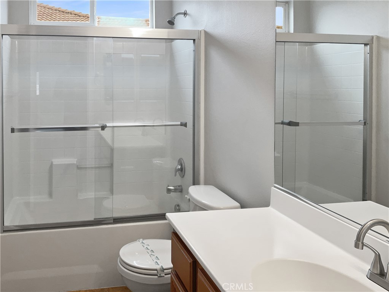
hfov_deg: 61.6
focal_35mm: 29
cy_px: 146
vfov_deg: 48.3
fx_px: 326
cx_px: 194
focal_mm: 3
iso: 32
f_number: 1.8
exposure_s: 1/120
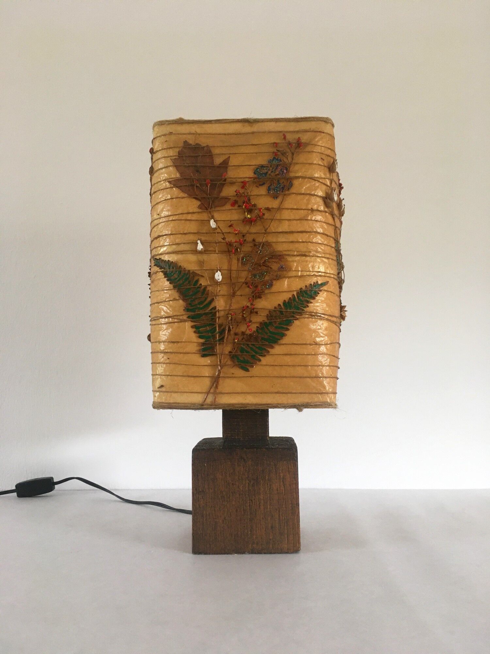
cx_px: 245
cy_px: 327
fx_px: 547
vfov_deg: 61.7
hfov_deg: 48.2
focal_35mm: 29
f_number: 2.2
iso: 50
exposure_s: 1/33
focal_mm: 4.15
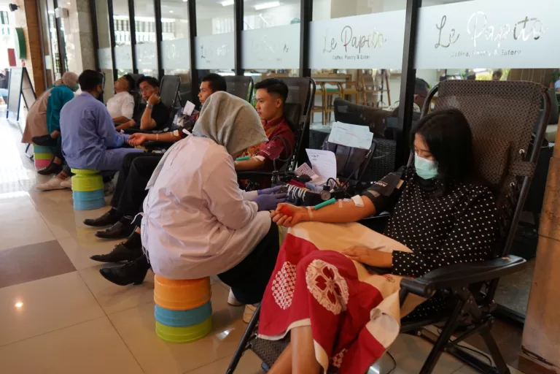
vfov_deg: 46.4
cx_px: 280
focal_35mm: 28
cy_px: 187
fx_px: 436
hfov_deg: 65.5
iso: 1600
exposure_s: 1/160
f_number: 4
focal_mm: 28
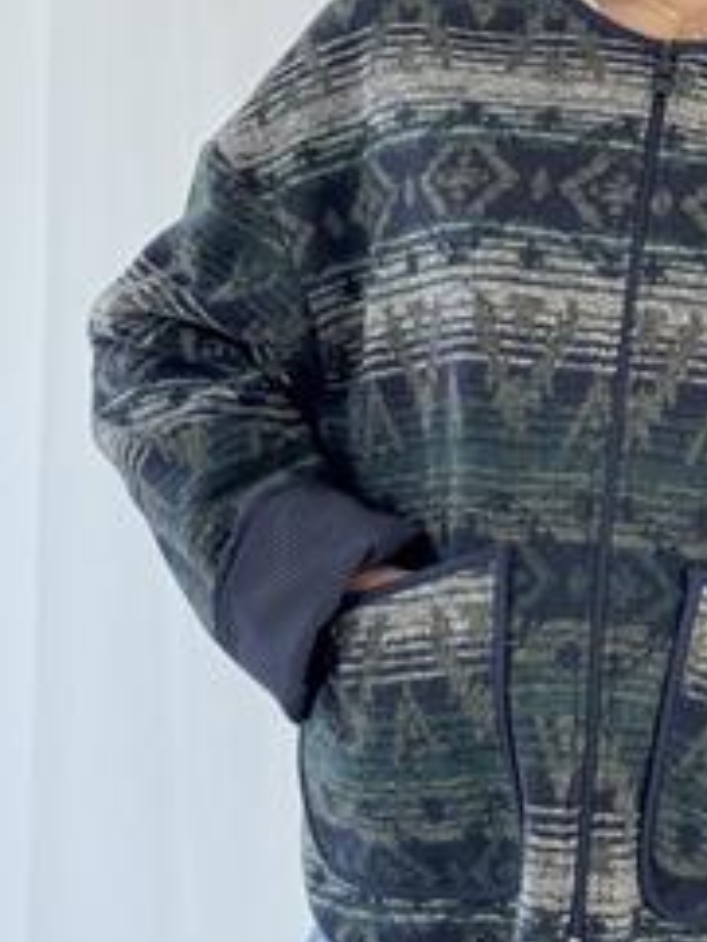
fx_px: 2884
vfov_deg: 18.4
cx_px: 676
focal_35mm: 106
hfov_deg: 13.8
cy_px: 256
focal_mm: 6.76
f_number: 1.78
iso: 64
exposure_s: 1/100
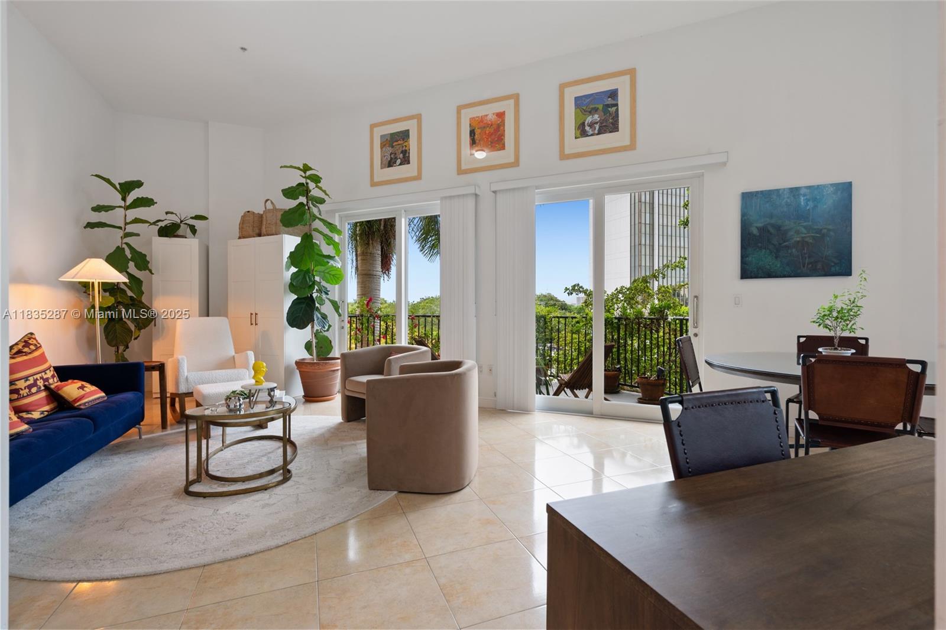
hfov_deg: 96.7
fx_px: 420
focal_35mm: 16
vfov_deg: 73.7
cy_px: 315
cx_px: 473
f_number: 9
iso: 250
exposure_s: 1/4
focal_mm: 16
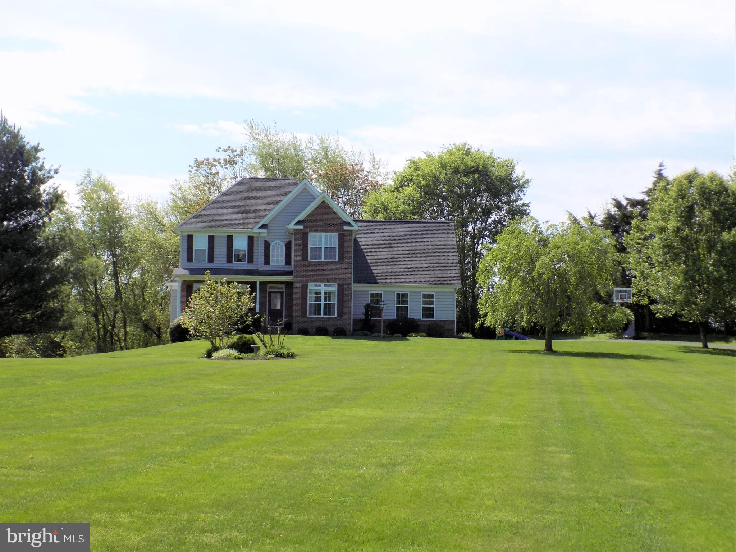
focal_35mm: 59
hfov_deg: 32.7
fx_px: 1255
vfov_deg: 24.8
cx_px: 368
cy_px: 276
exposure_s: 1/640
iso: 80
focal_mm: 10.5
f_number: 4
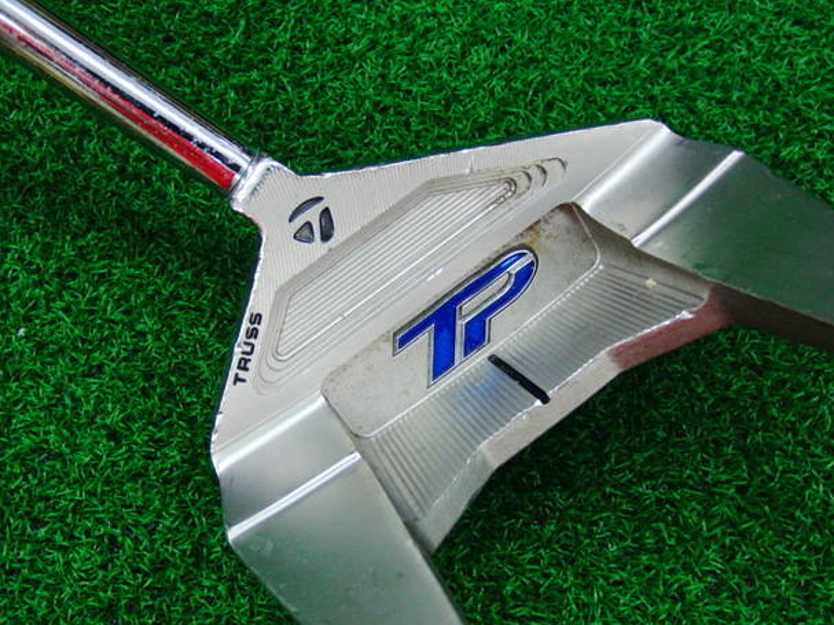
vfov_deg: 36.8
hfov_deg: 47.9
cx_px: 429
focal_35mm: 39
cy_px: 321
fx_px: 939
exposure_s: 1/60
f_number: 3.6
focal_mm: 6.42
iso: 400
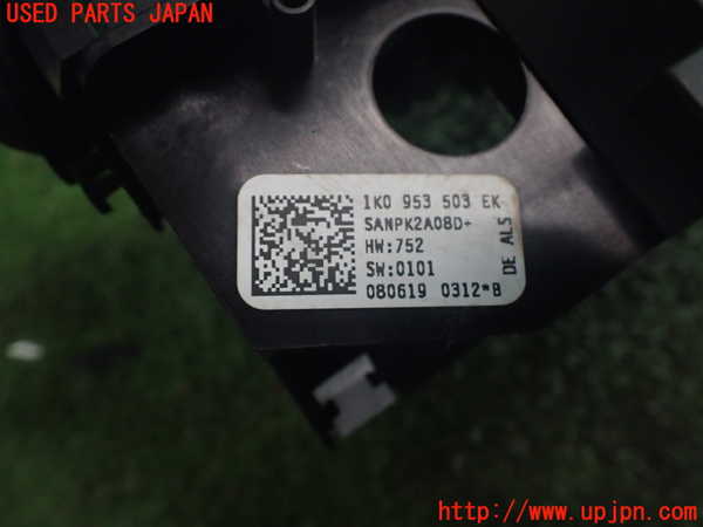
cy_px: 264
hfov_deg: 60.0
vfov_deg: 46.8
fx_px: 609
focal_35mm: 30
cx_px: 352
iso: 640
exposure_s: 1/125
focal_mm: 5.4
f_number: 2.3
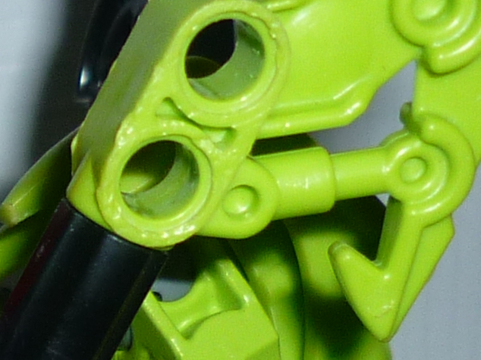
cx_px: -429
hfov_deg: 9.8
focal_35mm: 190
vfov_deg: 7.6
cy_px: 650
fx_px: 2639
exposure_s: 1/125
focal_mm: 5.5
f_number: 2.8
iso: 100
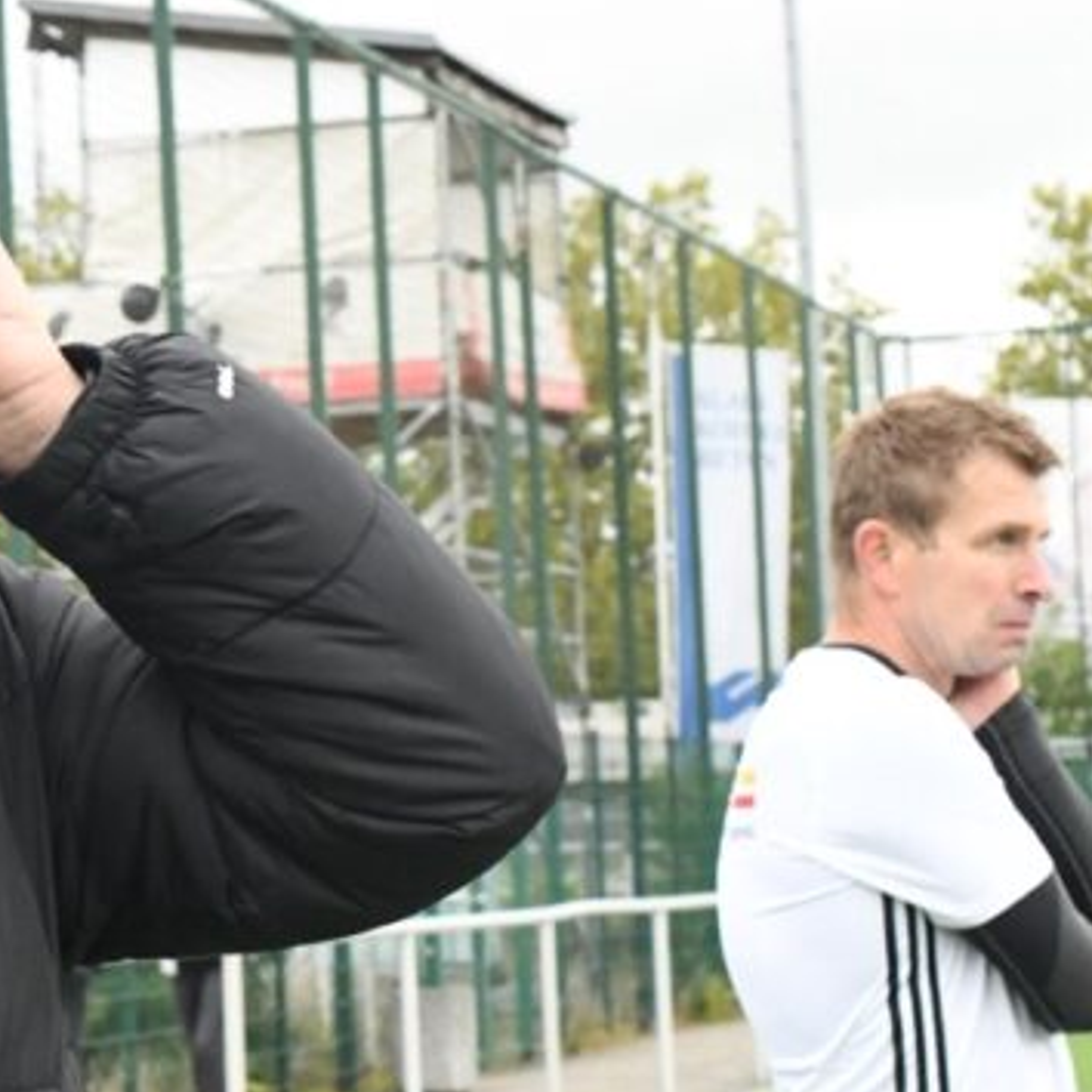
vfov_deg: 14.2
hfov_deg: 13.9
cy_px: 574
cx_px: -86
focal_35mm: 123
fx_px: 4390
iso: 6400
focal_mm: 50
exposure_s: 1/1000
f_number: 9
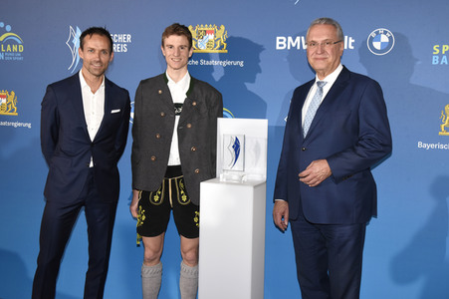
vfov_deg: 29.2
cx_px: 224
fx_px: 573
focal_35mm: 46
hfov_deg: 42.8
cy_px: 150
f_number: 6.3
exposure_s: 1/80
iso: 2500
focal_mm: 46
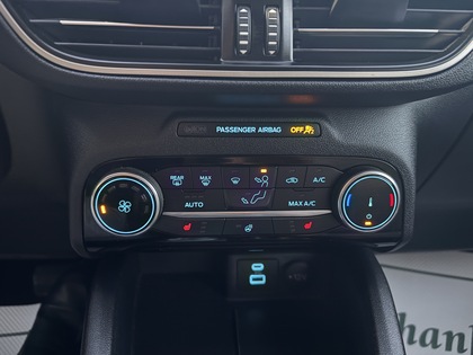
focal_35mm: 26
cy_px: 178
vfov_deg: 53.1
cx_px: 236
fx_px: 355
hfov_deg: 67.3
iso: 640
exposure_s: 1/9
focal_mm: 5.96
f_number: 1.6
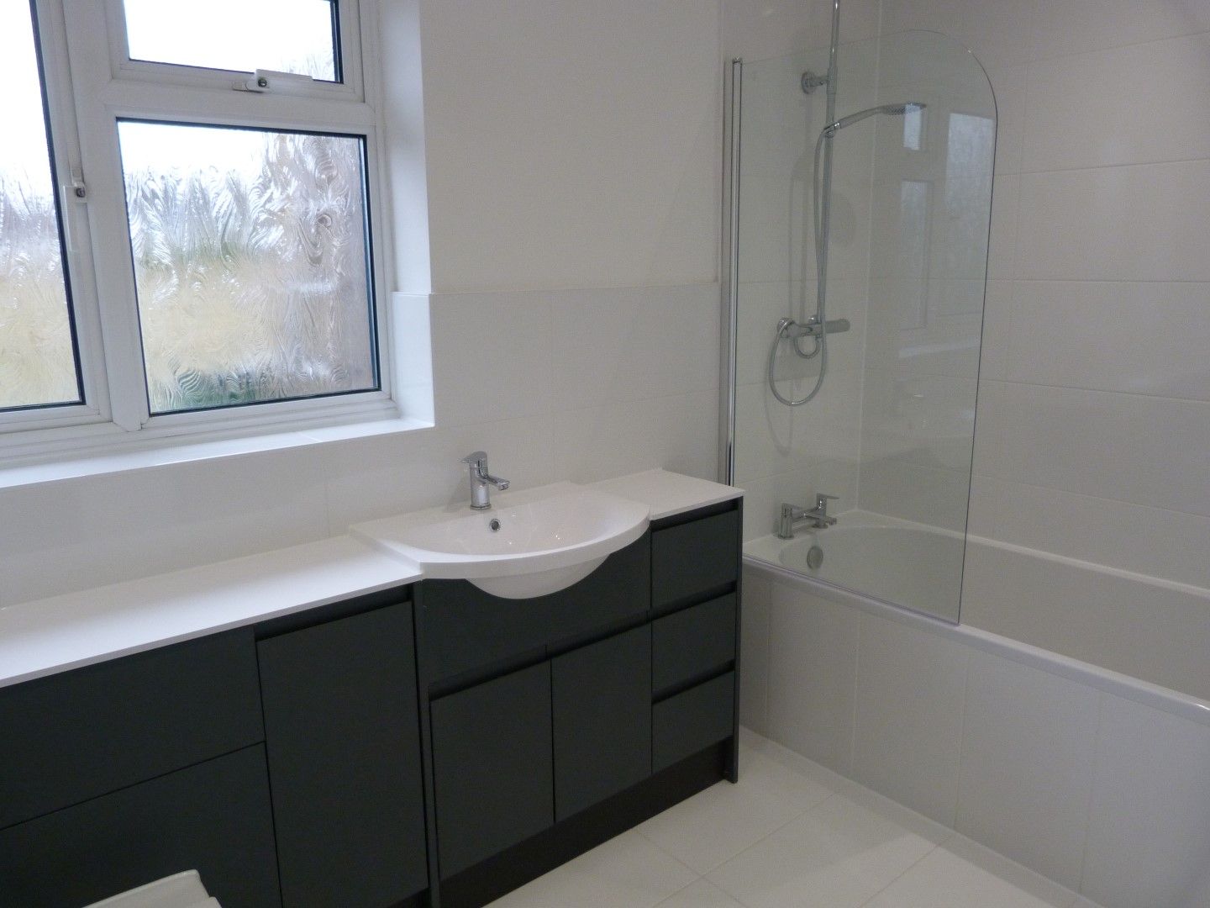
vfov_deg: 54.9
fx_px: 874
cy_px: 454
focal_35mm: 25
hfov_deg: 69.4
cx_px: 605
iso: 200
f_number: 2.8
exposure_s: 1/60
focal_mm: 4.5
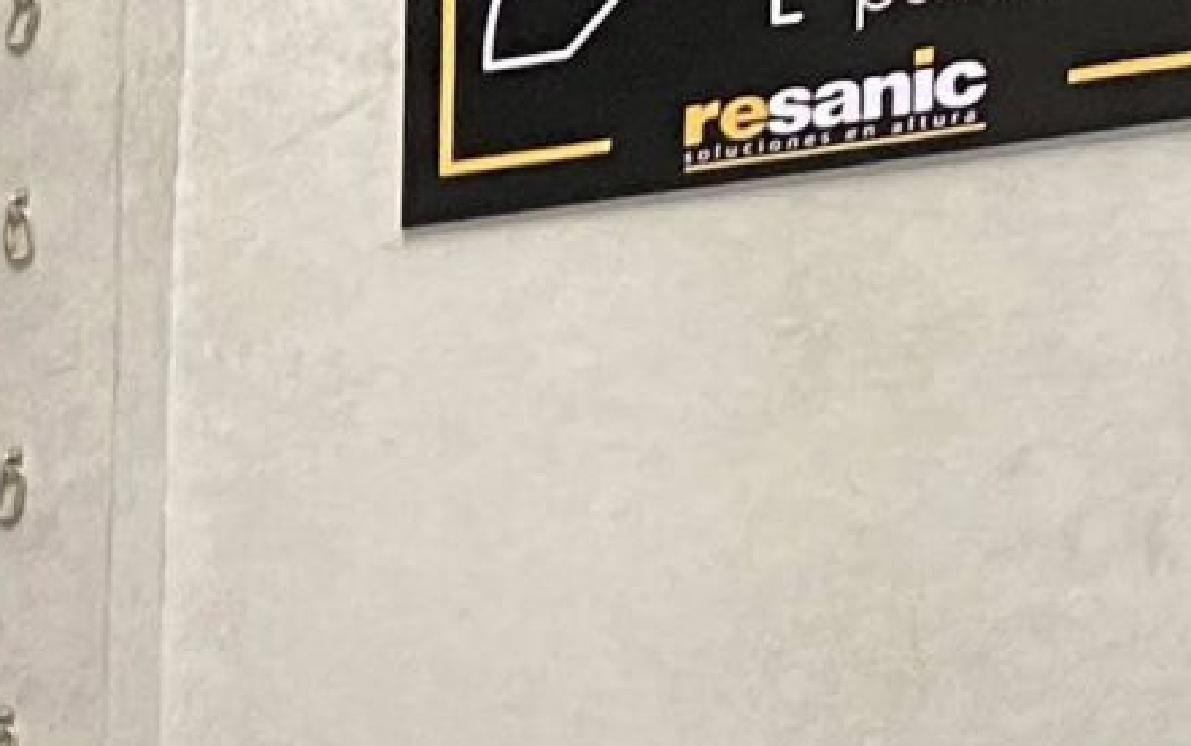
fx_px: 5195
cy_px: 1516
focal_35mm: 160
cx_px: -2069
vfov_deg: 7.8
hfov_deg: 10.4
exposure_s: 1/75
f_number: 1.8
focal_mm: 4.25
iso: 125
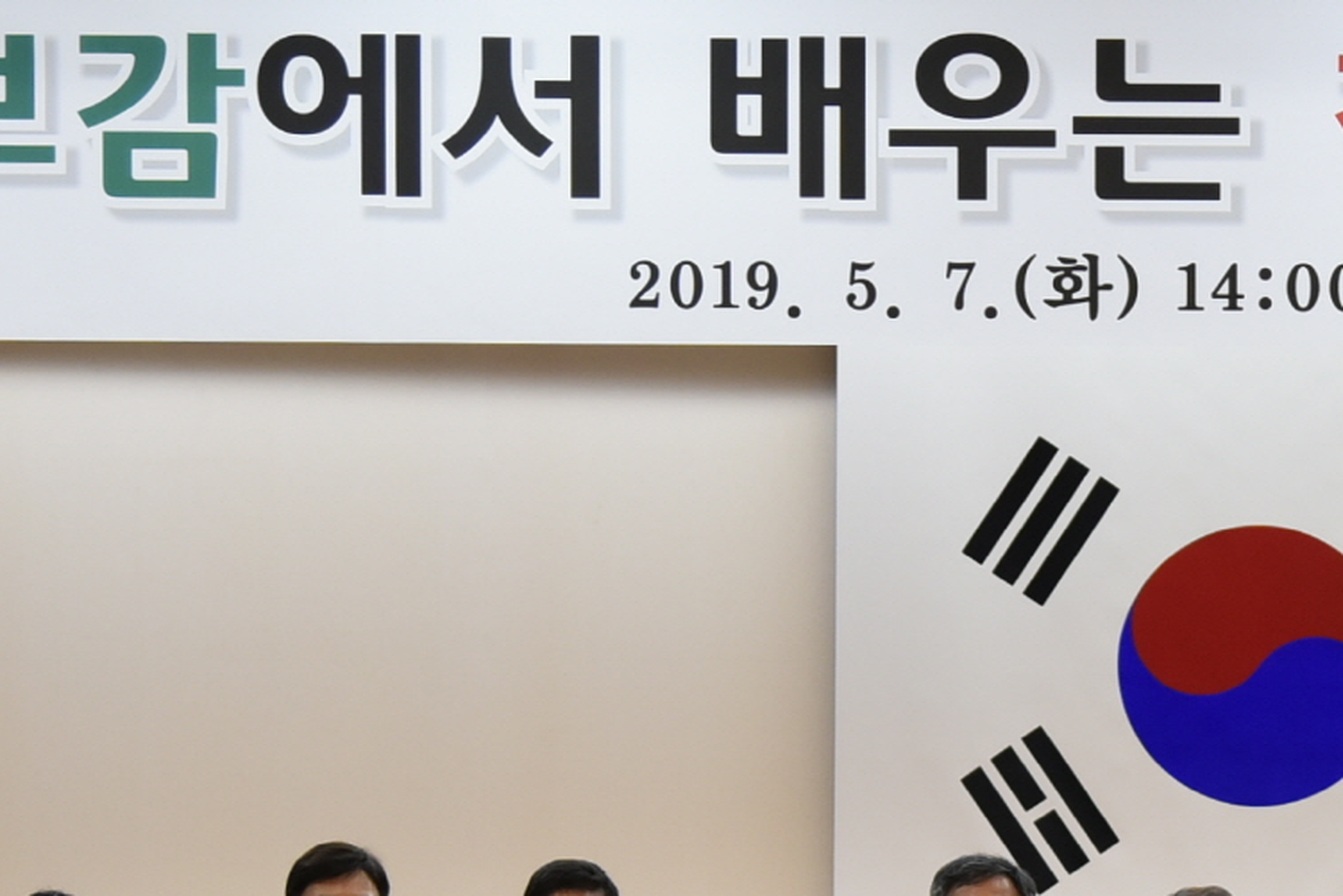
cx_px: 1221
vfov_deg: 9.3
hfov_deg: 13.8
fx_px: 5485
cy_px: 988
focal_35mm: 147
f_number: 4
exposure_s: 1/125
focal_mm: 46
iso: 1000
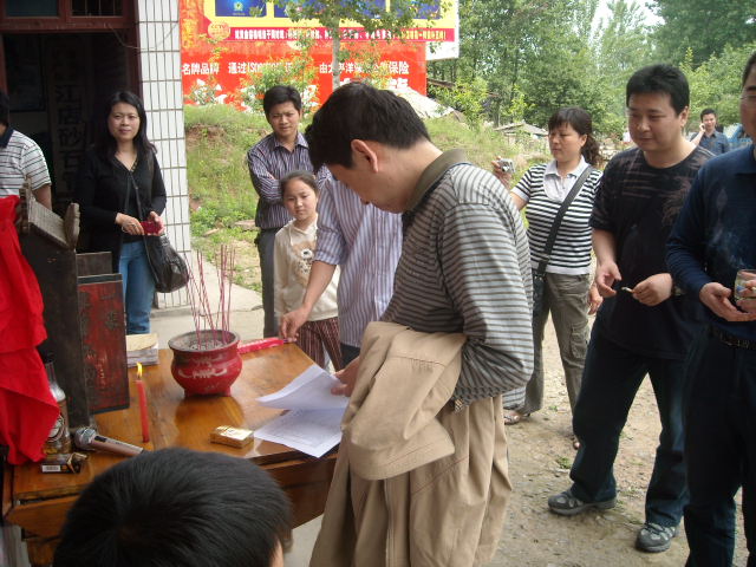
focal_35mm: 35
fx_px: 764
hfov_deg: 52.6
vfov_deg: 40.7
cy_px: 284
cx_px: 378
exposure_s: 1/323
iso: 64
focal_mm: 5.7
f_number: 2.8
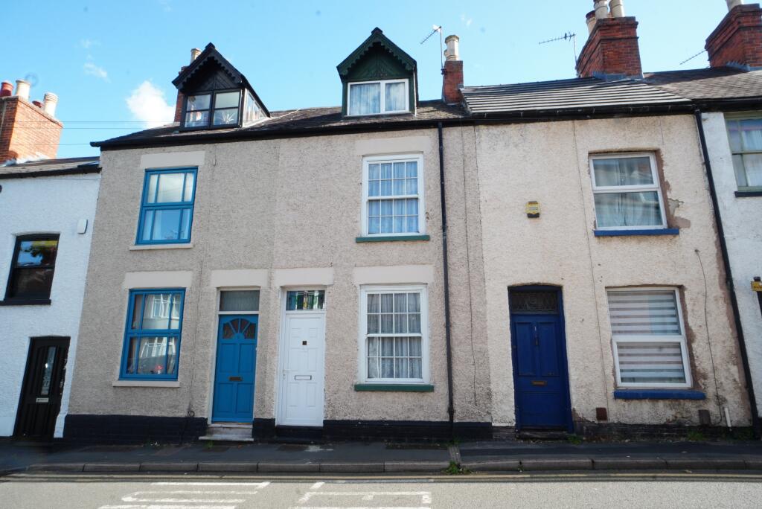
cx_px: 381
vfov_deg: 63.3
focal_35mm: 20
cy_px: 254
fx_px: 413
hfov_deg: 85.4
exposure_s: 1/30
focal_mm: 13
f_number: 22
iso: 400
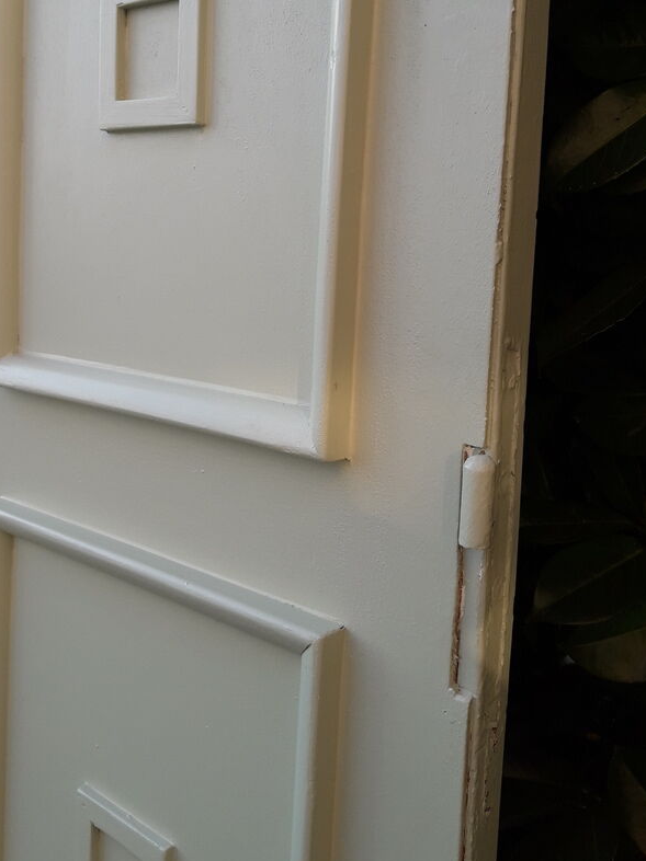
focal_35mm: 38
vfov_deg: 48.4
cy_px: 304
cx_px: 239
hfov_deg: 37.5
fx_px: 946
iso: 40
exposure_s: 1/324
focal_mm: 3.7
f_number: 1.9
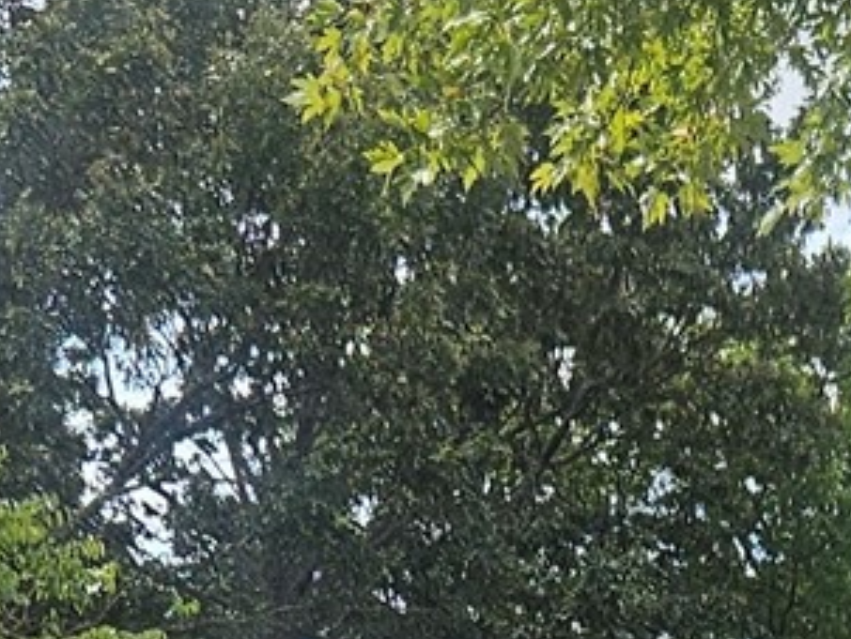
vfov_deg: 9.3
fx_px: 3592
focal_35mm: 146
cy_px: 1405
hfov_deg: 13.4
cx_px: 752
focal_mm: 5.4
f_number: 1.8
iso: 25
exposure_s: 1/643
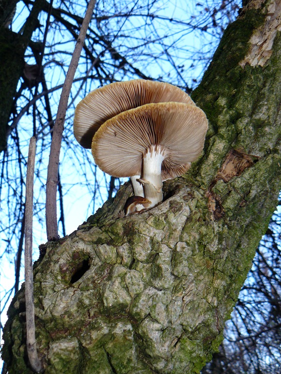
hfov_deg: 38.7
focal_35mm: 37
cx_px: 137
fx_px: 400
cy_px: 182
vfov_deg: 50.1
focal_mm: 6
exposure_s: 1/50
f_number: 3.6
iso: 100
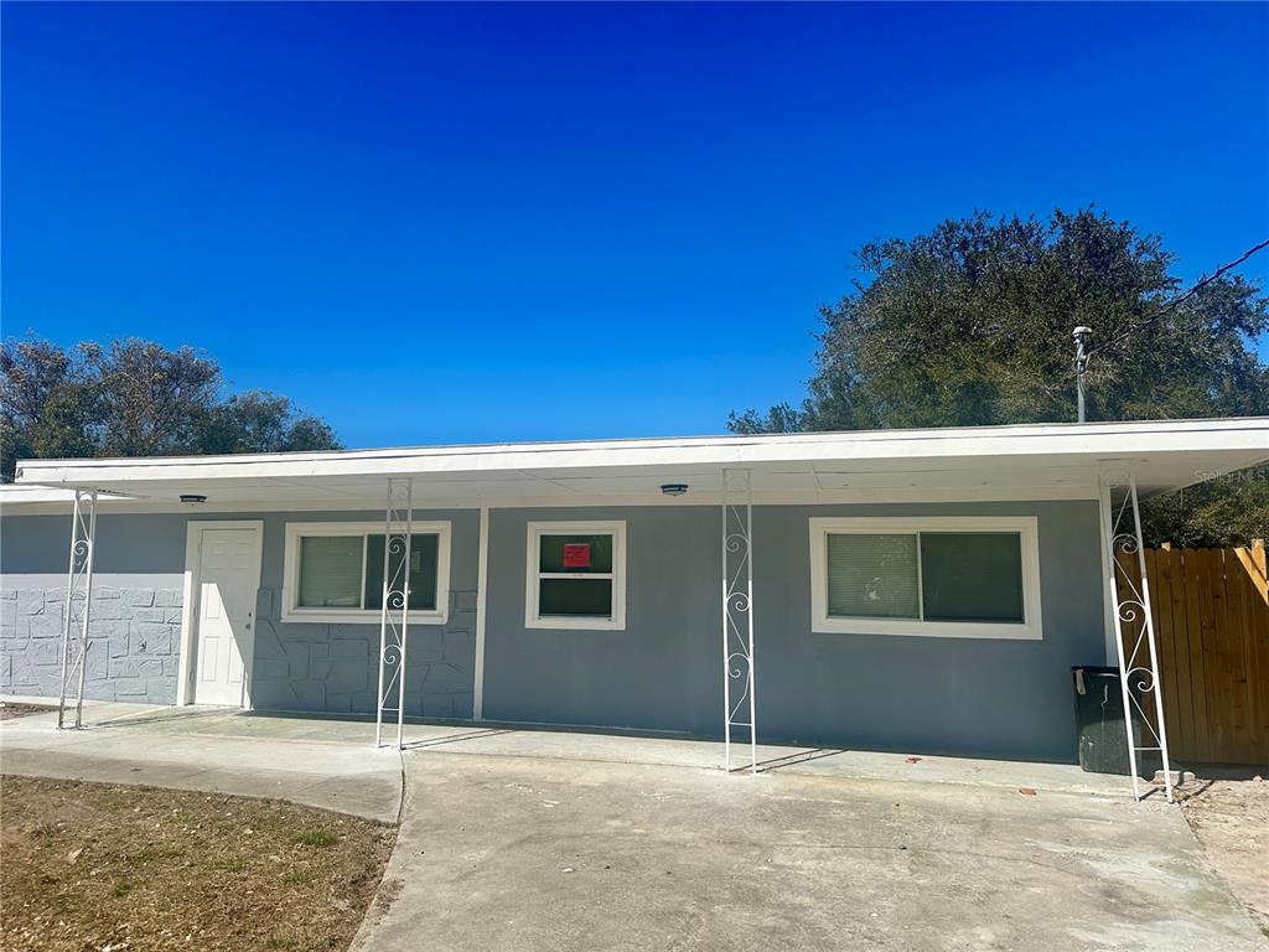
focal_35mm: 24
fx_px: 880
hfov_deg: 71.6
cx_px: 634
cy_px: 476
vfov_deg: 56.8
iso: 80
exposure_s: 1/8197
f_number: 1.78
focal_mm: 6.86
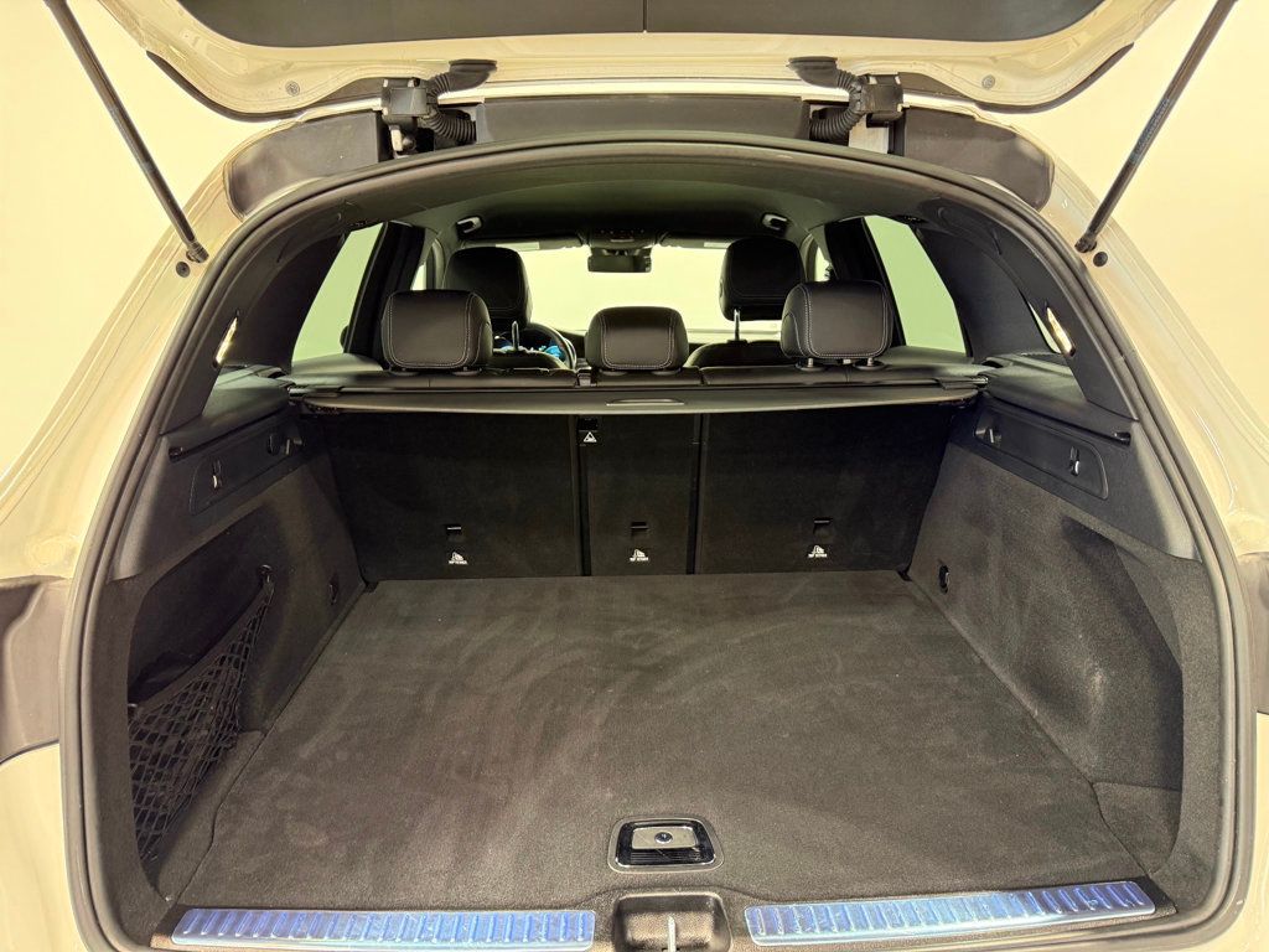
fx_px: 880
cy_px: 476
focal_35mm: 24
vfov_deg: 56.8
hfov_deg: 71.6
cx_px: 634
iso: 320
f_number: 1.78
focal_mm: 6.76
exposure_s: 1/50
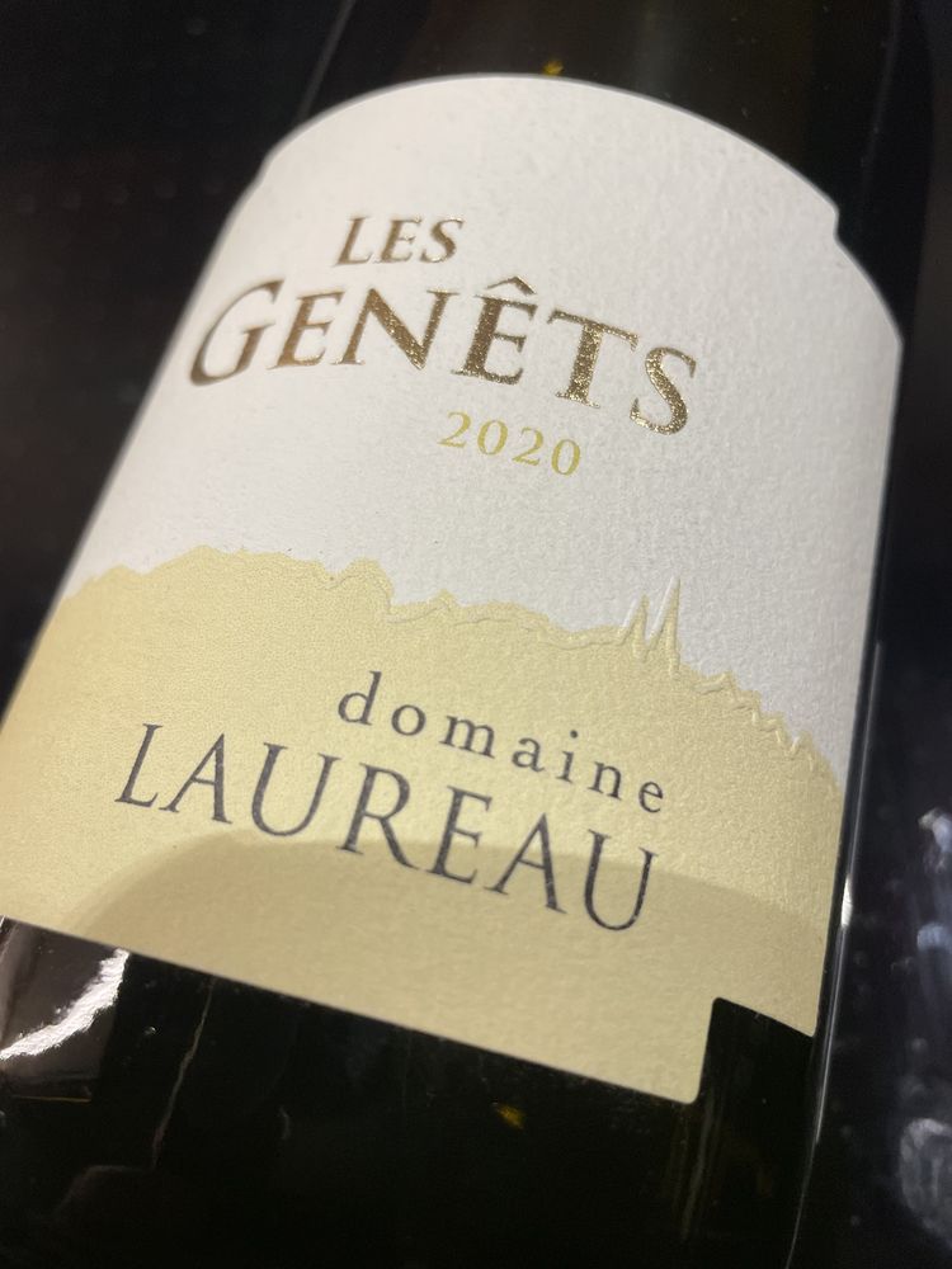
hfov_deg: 53.1
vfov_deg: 67.3
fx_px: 953
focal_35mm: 26
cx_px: 476
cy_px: 634
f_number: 1.6
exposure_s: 1/112
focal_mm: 4.2
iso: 125
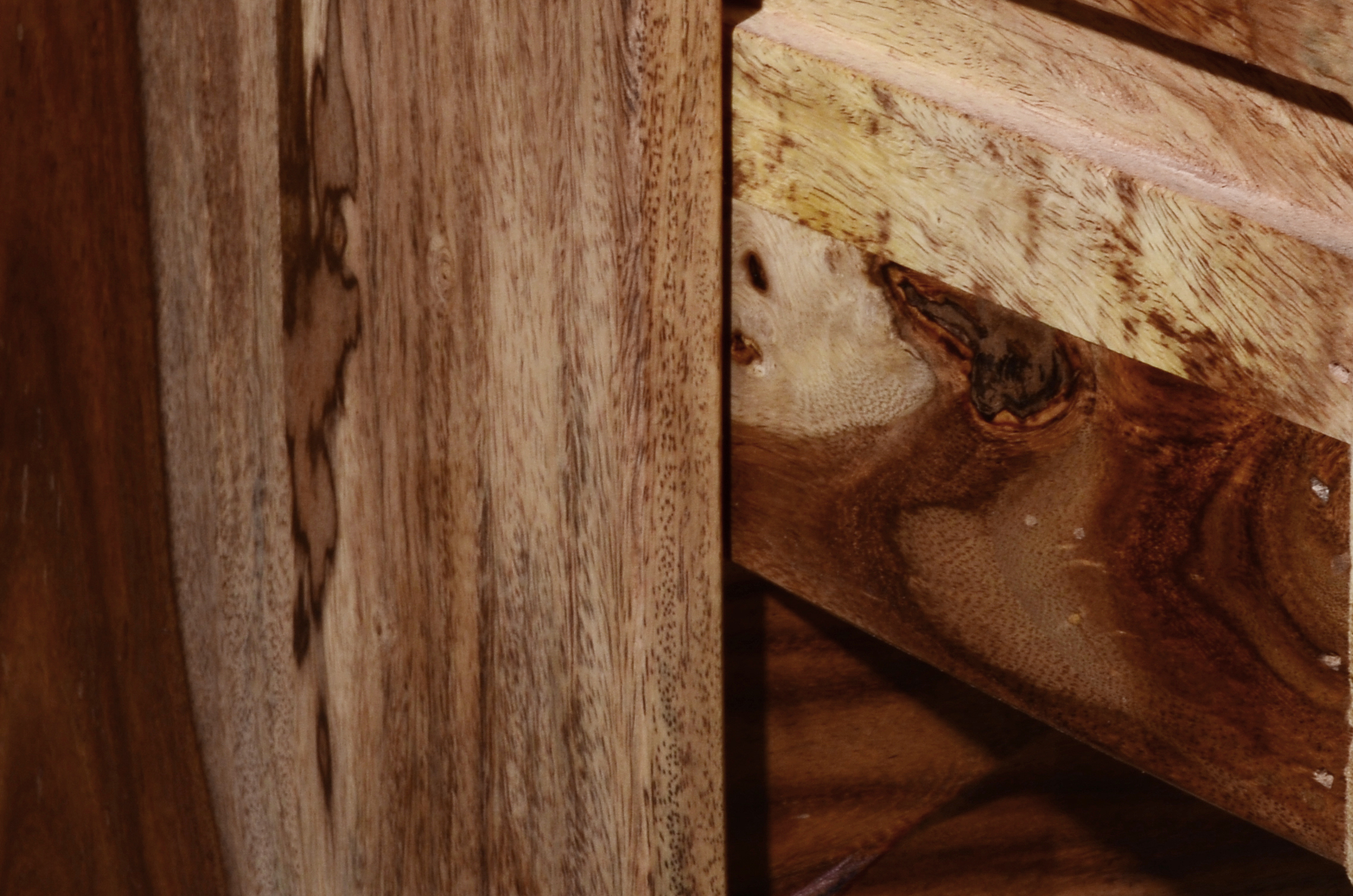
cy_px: 68
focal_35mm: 162
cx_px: 1110
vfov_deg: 8.4
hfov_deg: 12.6
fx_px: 6076
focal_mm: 50
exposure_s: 1/160
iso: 100
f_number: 14
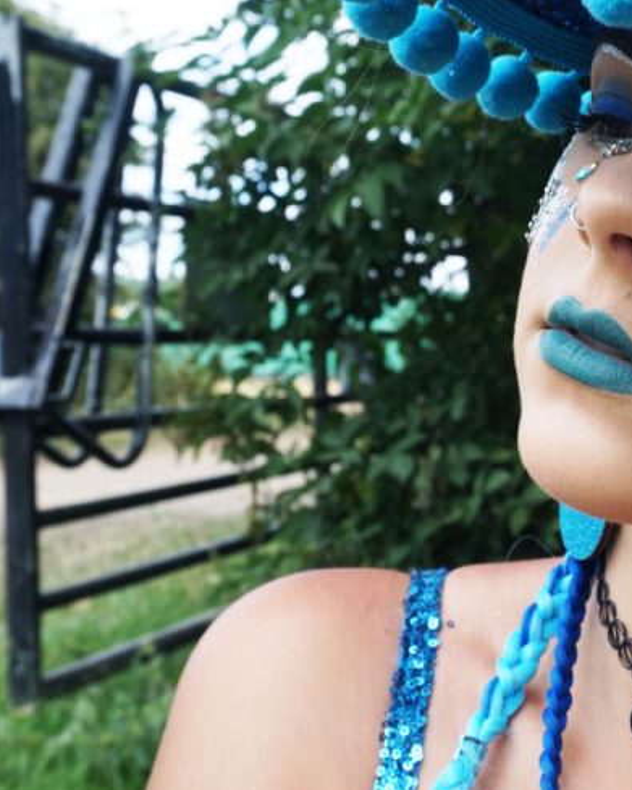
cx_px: 643
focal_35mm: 59
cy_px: 278
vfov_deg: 31.8
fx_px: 1380
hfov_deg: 24.5
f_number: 8
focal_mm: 20
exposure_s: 1/100
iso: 100
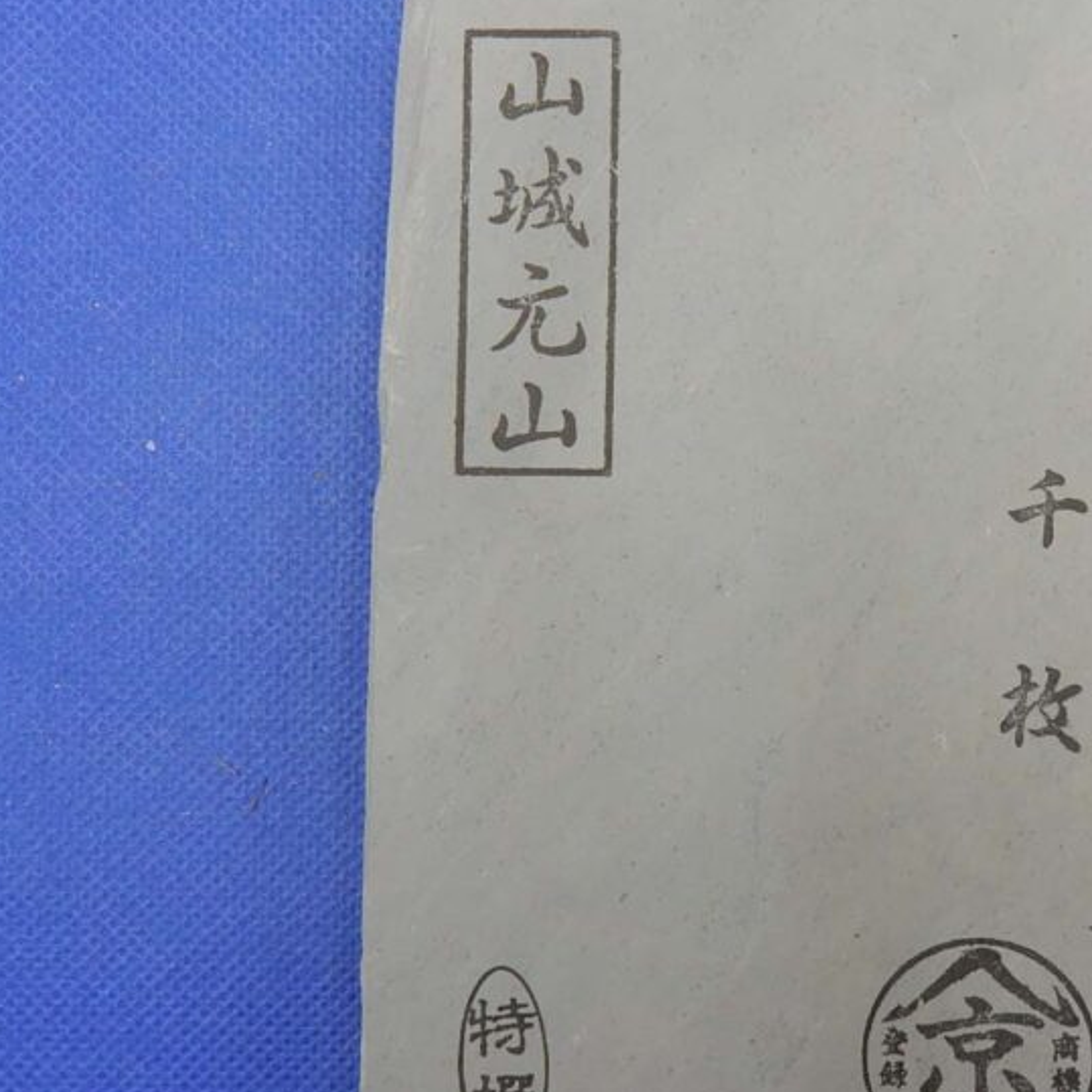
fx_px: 1499
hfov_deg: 39.3
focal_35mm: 42
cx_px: 768
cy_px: 569
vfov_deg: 40.0
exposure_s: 1/60
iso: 125
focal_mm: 4.5
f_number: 3.7
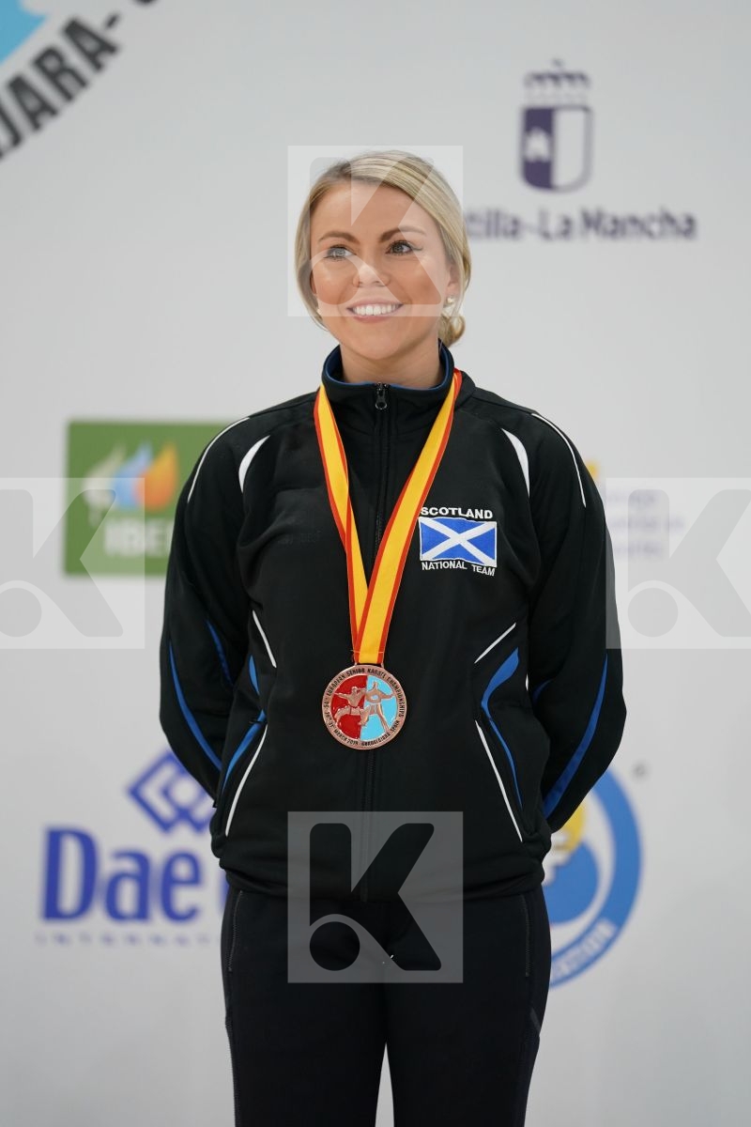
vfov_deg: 10.3
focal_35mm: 200
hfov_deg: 6.9
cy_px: 564
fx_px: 6258
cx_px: 376
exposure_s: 1/250
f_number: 2.8
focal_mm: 200
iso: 1250
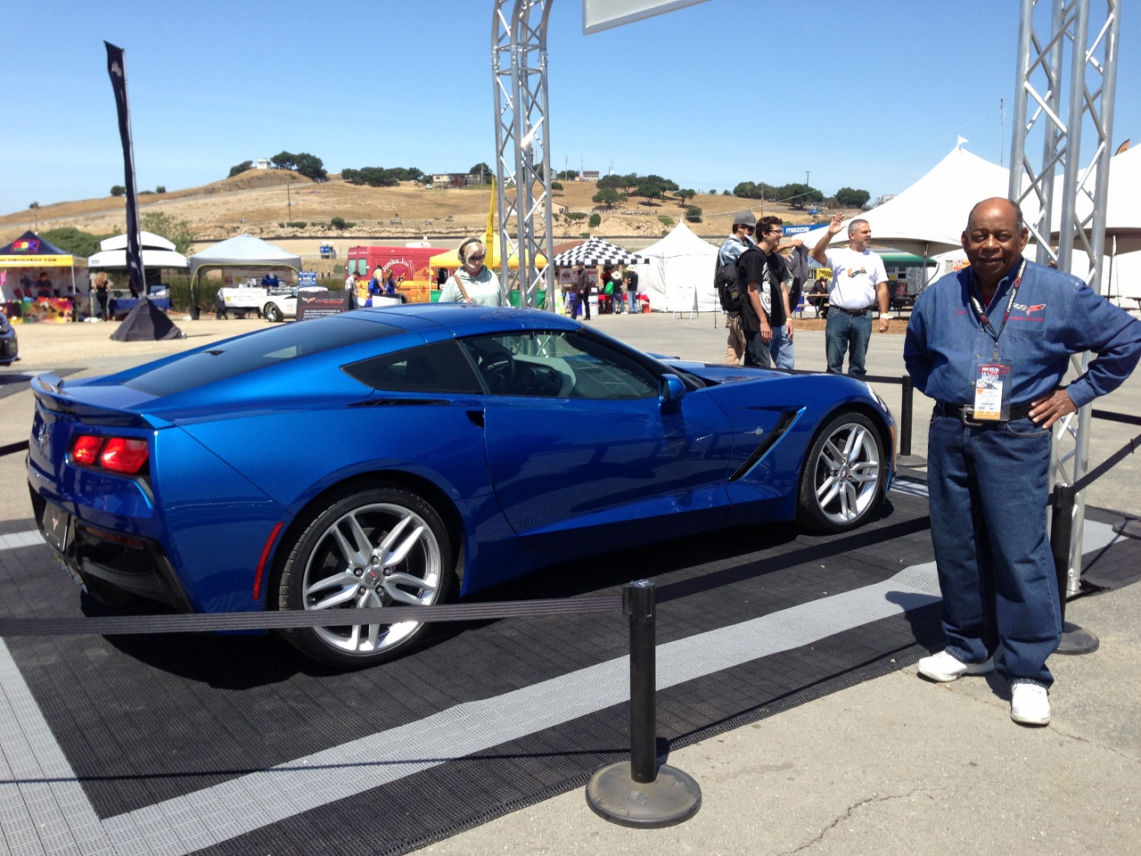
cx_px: 570
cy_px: 428
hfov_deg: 55.4
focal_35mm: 33
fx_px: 1088
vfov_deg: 42.9
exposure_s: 1/1290
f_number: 2.4
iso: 50
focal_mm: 4.13
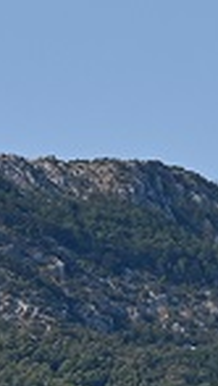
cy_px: 369
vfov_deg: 4.3
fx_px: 5103
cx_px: -468
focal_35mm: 498
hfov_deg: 2.4
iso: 100
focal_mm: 70
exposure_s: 1/125
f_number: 16
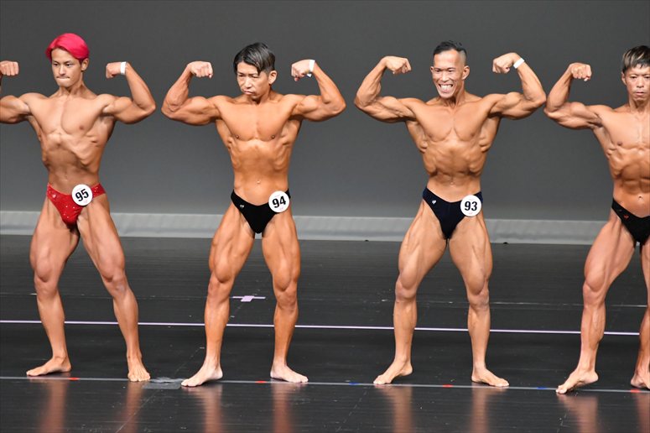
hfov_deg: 6.0
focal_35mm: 345
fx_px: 6226
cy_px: 216
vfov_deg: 4.0
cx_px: 325
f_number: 5.6
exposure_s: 1/400
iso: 5000
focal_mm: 230
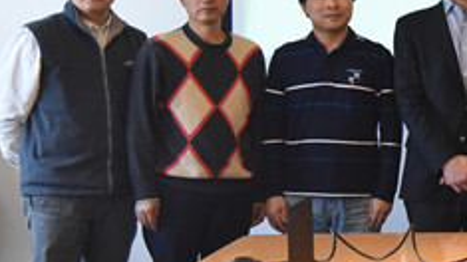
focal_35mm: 139
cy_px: 74
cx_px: 546
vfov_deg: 8.7
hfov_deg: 15.0
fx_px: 1721
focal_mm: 48
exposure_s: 1/640
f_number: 4
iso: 5000
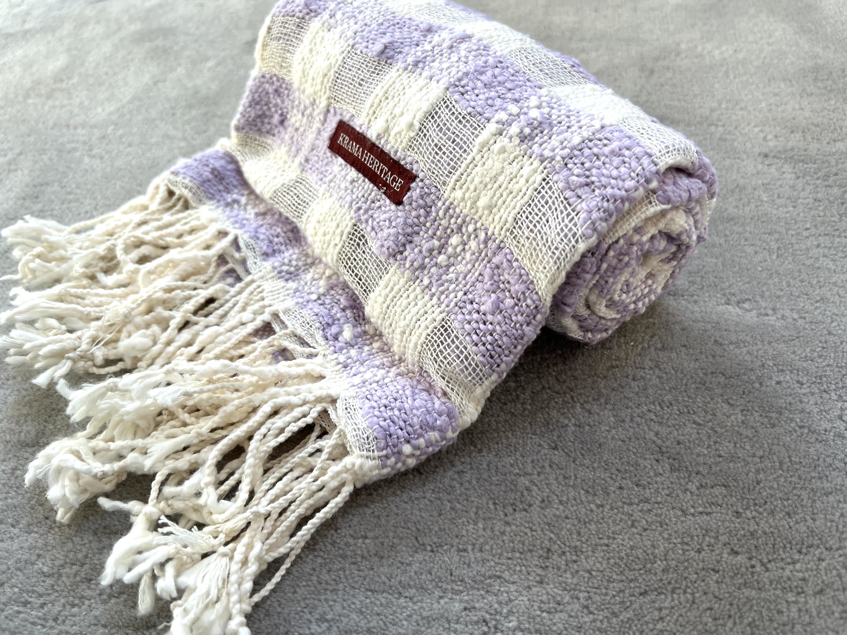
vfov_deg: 53.1
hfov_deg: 67.3
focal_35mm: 26
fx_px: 636
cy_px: 318
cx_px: 424
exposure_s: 1/121
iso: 40
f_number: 1.5
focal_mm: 5.7
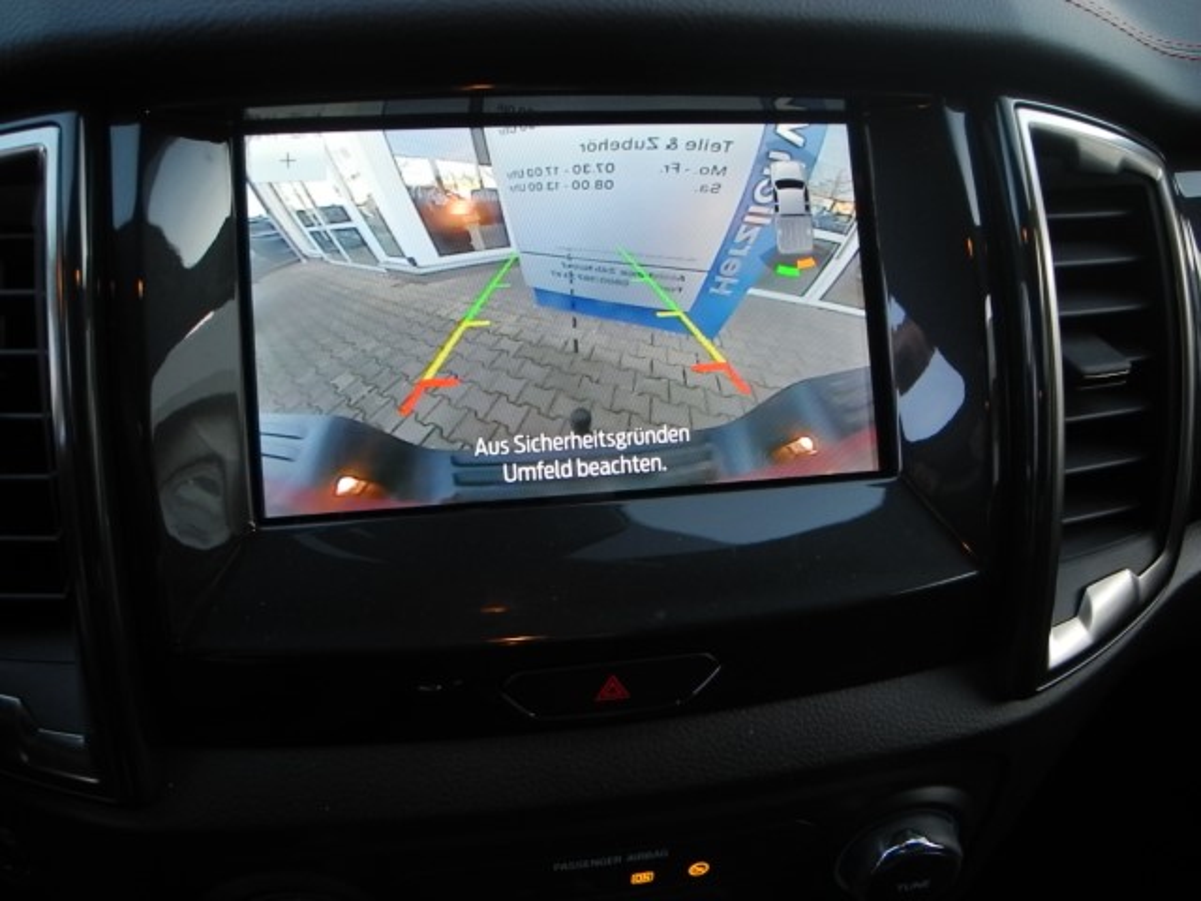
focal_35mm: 28
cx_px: 600
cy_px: 450
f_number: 2.8
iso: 400
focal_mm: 6
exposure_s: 1/160
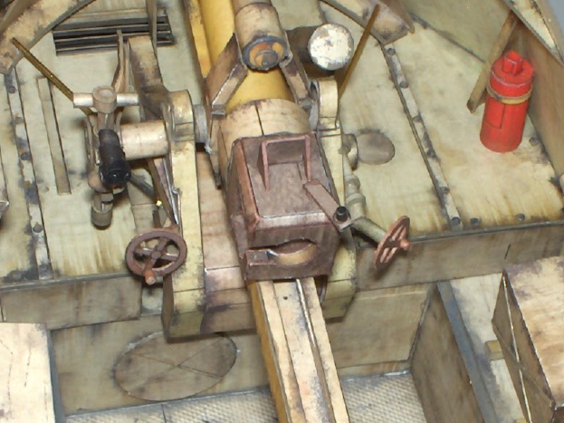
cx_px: 277
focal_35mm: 38
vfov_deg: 37.7
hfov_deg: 49.0
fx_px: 619
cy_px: 214
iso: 100
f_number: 6.5
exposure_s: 1/60
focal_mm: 6.11
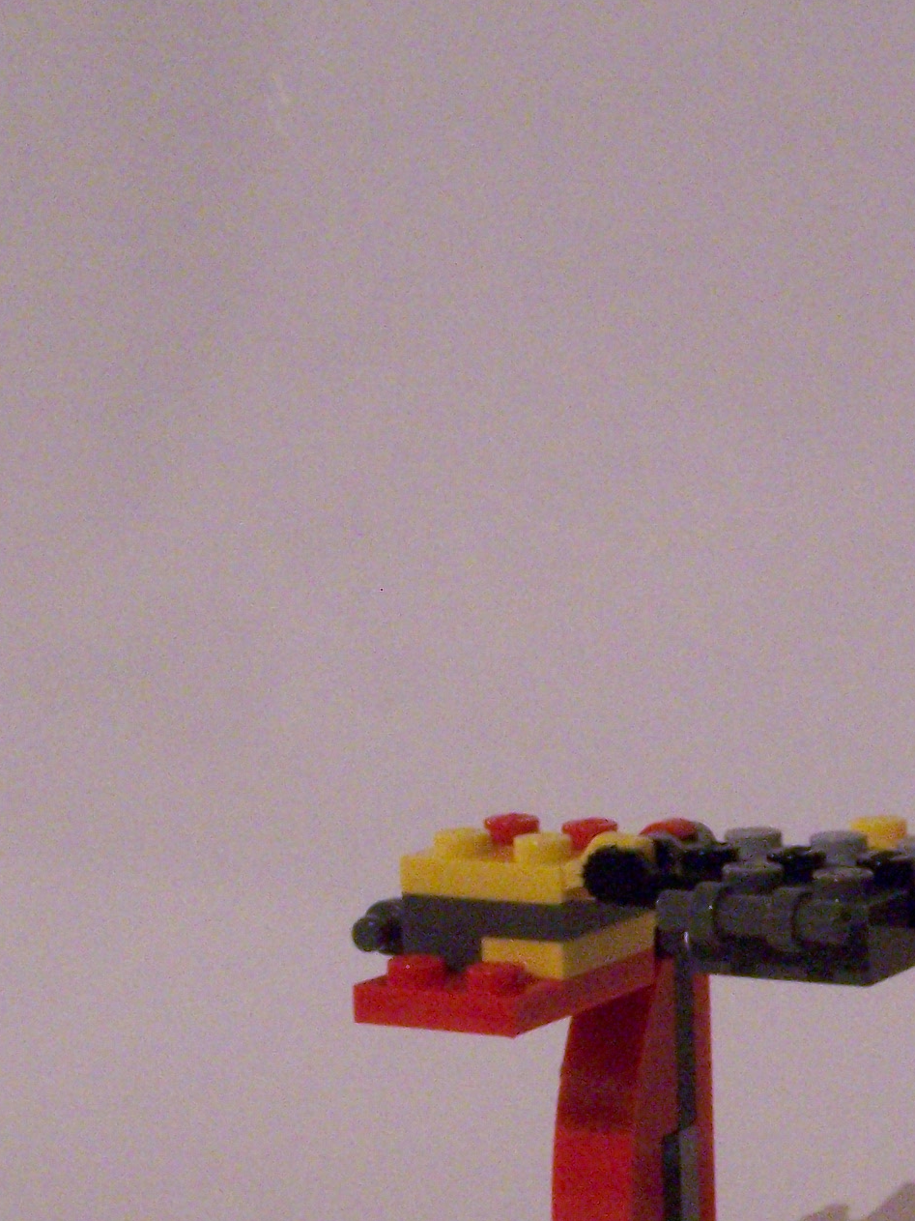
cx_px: 952
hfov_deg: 14.0
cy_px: 922
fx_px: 3666
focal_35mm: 104
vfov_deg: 18.8
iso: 400
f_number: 8
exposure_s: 1/4
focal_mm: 8.5
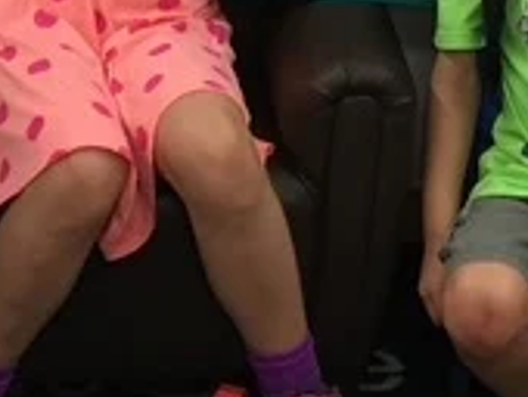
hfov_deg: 17.7
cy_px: -105
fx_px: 1665
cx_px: 34
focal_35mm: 109
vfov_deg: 13.2
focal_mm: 4.15
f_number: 2.2
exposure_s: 1/30
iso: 80
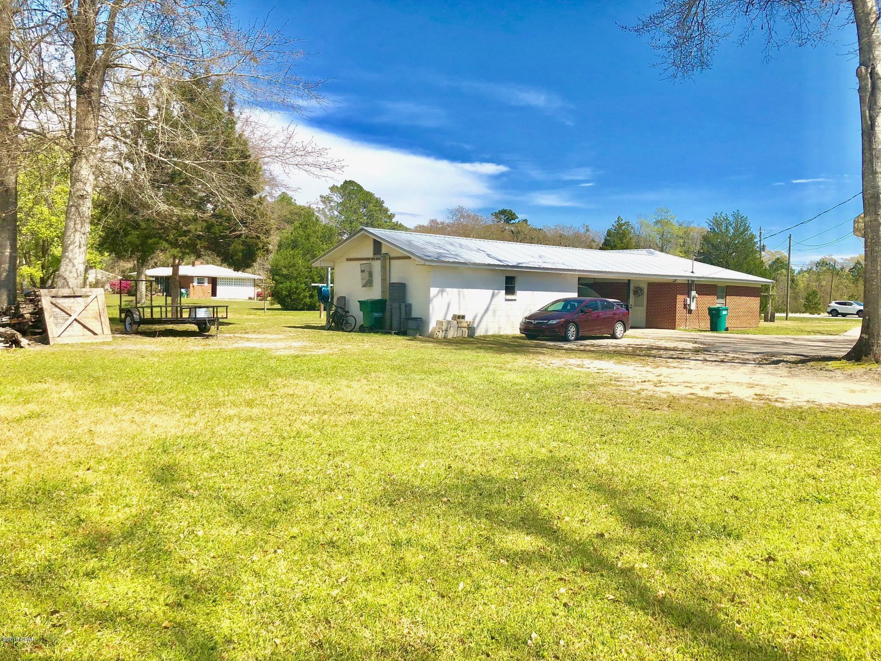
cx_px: 440
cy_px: 330
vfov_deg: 49.7
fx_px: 713
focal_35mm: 28
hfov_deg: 63.4
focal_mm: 3.99
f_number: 1.8
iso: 20
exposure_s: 1/2088
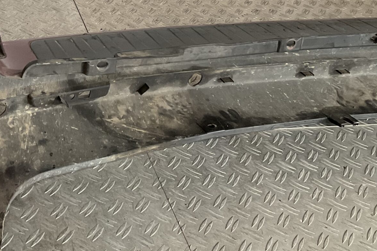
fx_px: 691
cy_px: 22
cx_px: 97
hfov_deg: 30.0
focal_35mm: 66
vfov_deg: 20.2
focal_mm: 3
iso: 100
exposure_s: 1/50
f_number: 1.8
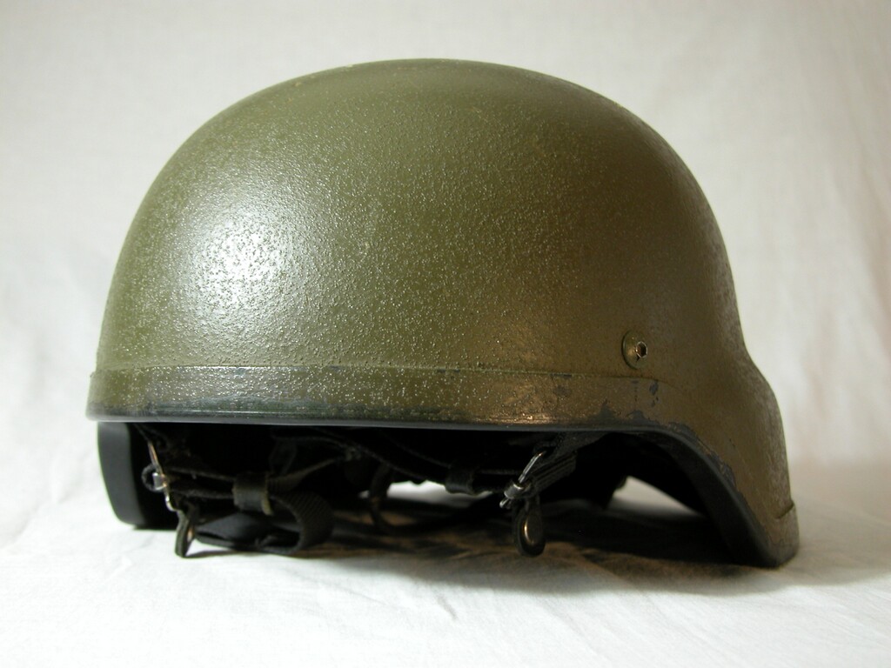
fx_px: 1081
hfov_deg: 44.8
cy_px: 334
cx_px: 446
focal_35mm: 42
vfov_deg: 34.3
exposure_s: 1/4.1
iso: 109
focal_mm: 10.7
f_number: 2.9
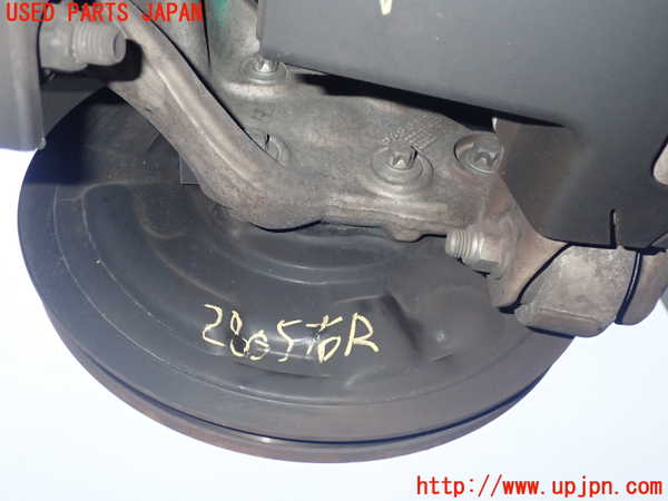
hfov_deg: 49.0
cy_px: 250
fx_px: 733
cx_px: 334
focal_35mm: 38
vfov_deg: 37.7
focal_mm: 6.86
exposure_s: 1/40
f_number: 8
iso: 320
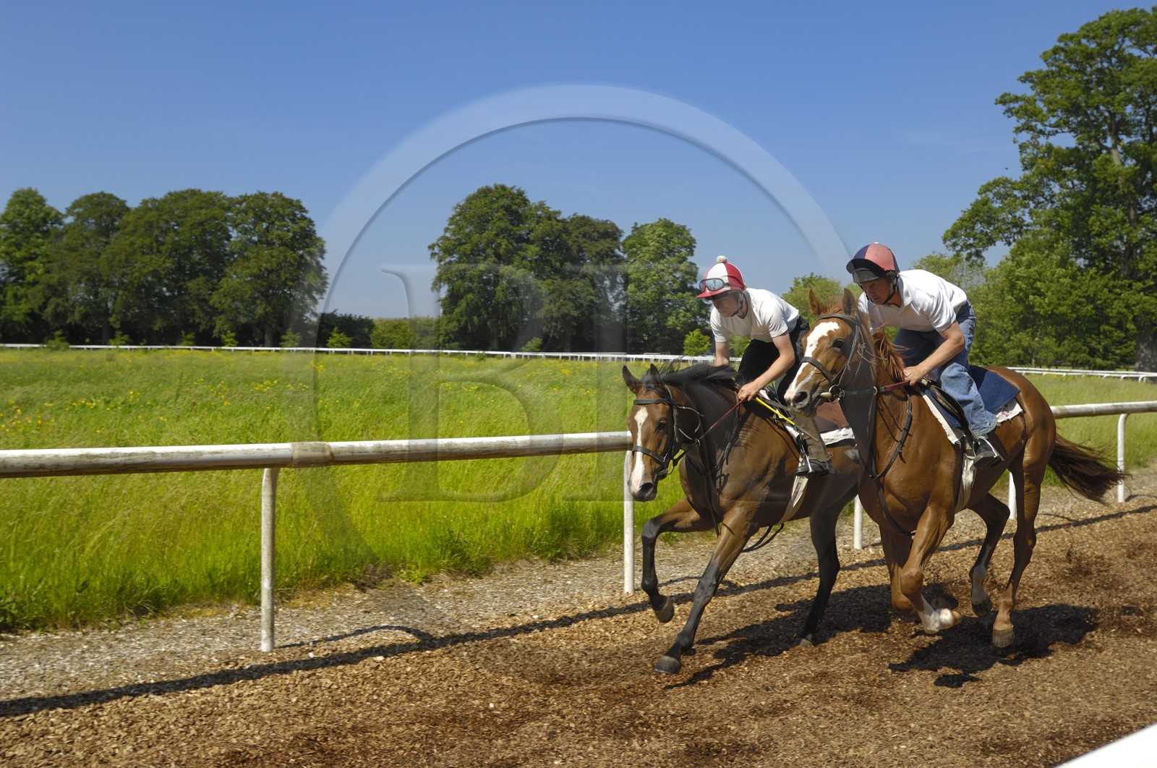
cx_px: 578
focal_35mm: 38
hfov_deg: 51.3
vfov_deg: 35.4
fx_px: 1203
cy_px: 384
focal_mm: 25
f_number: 4.5
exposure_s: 1/640
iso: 100
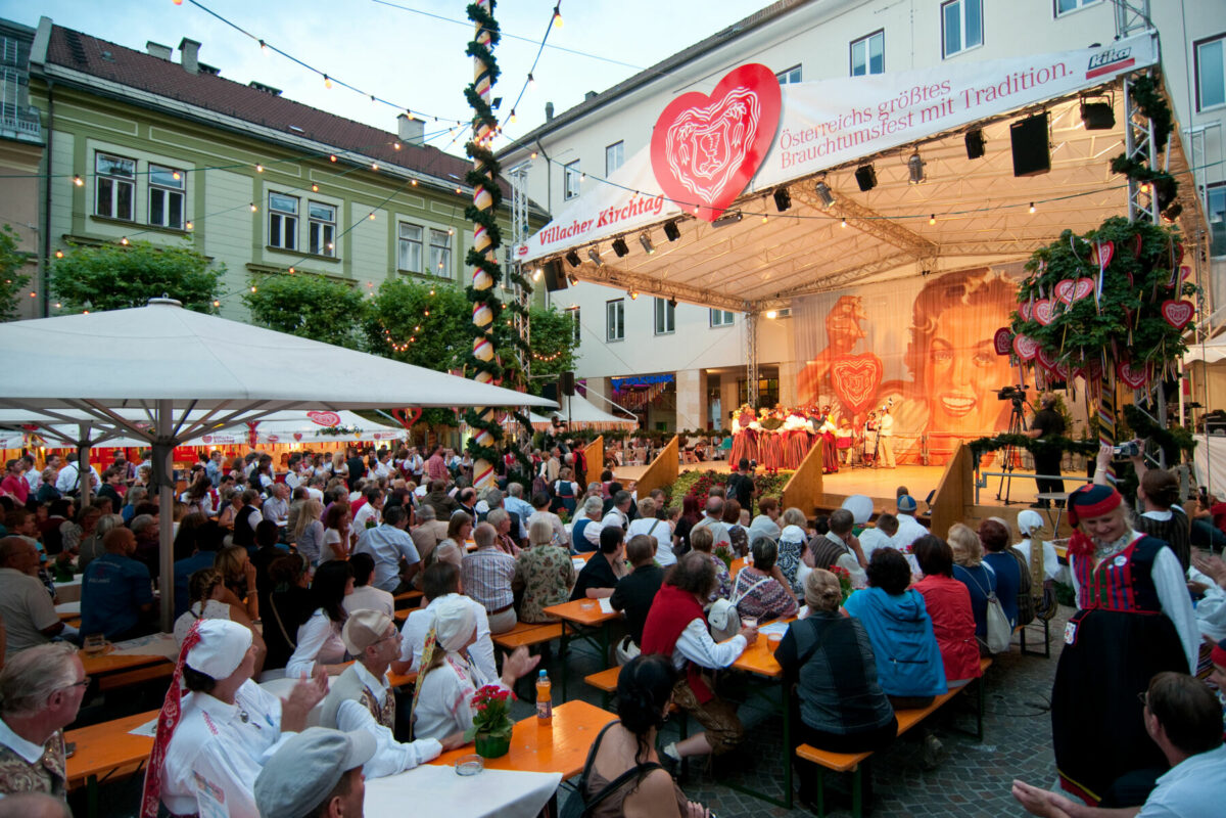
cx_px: 613
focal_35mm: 18
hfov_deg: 90.0
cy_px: 409
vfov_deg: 67.4
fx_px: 613
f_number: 4
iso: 250
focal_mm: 12
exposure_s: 1/30
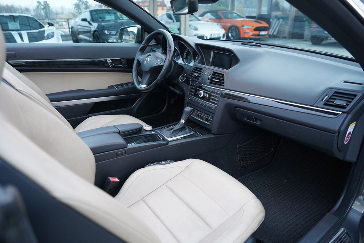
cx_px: 182
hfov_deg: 73.7
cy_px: 122
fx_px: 243
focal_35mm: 24
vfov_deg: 53.1
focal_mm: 24
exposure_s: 1/160
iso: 3200
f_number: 2.8
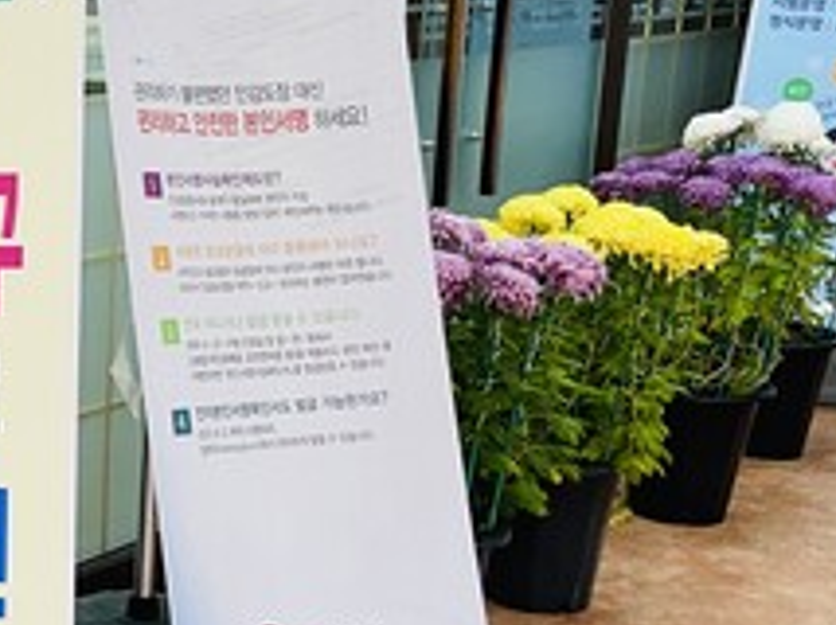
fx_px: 1761
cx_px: -191
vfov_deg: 20.1
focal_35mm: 73
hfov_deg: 24.1
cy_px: 328
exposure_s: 1/60
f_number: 1.8
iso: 100
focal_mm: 4.25
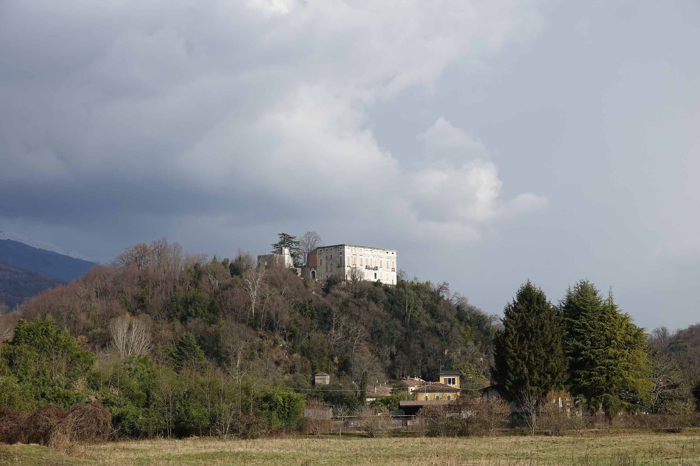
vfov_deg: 18.4
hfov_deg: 27.3
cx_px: 350
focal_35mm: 74
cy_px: 233
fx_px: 1439
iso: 100
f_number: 4
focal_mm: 27.24
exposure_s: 1/800
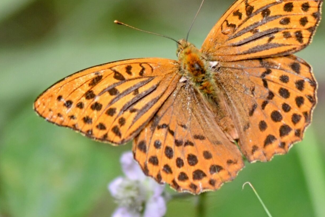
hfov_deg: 7.8
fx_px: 2374
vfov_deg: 5.2
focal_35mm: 263
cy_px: 78
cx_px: 163
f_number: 3.5
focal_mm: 105
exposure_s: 1/640
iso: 400
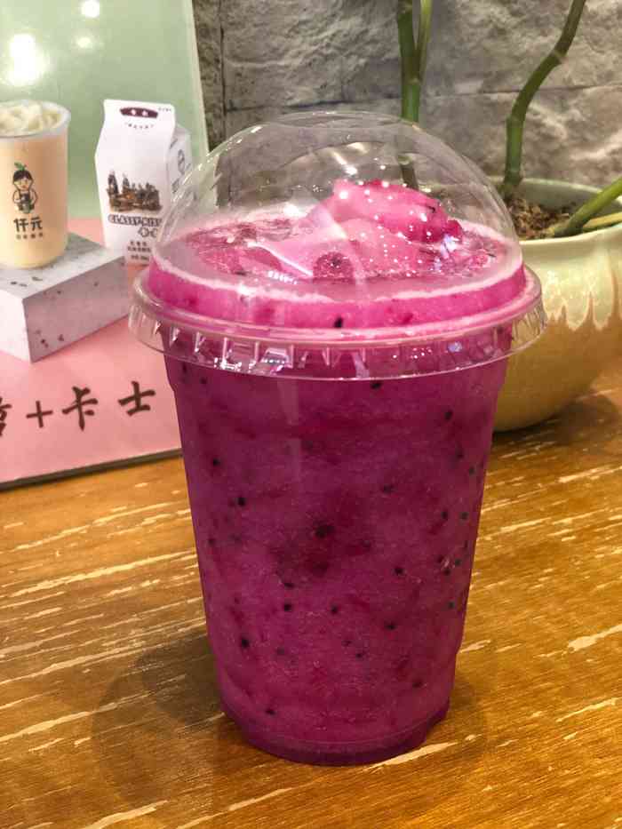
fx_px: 1246
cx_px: 311
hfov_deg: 28.0
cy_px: 414
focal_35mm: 52
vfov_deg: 36.8
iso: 160
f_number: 2.4
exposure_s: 1/20
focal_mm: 6
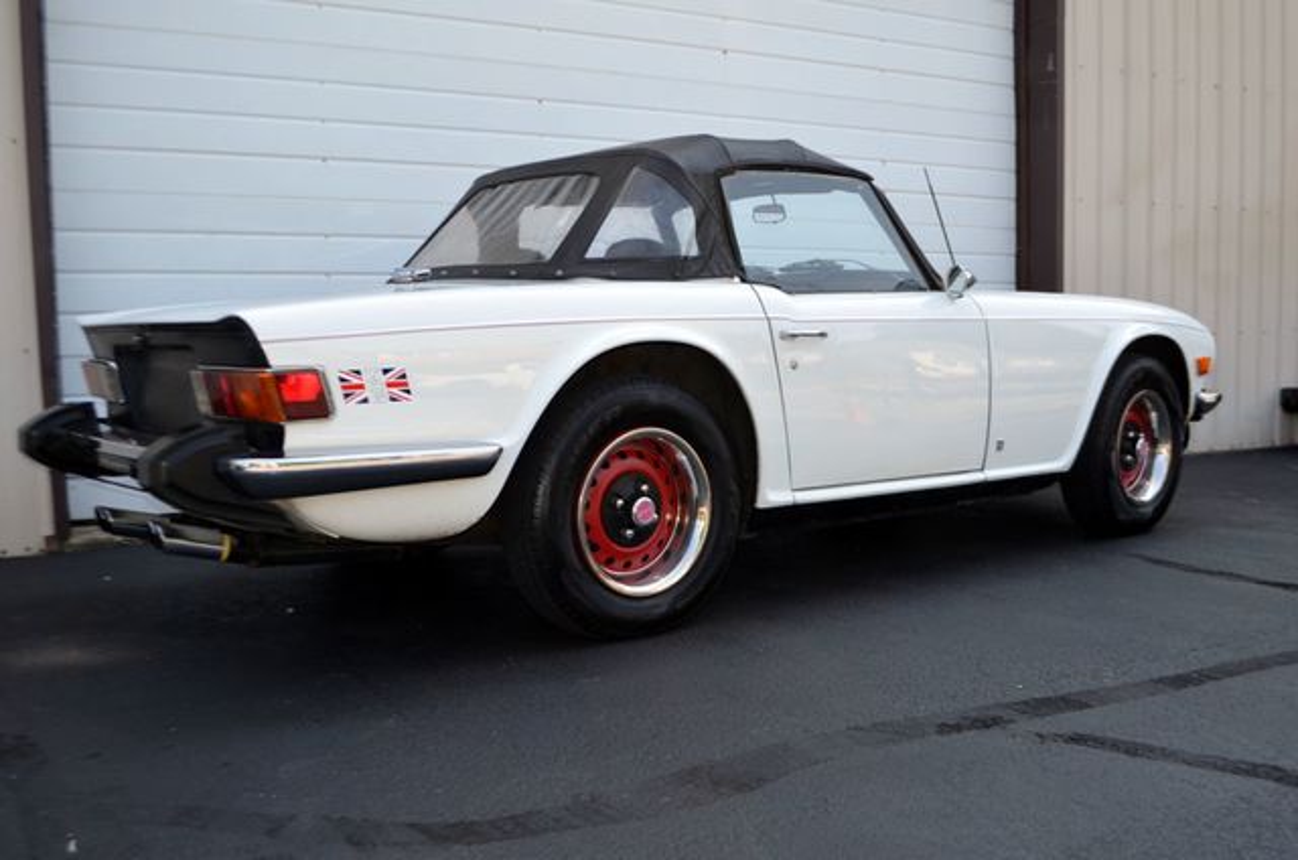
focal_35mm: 36
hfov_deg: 53.2
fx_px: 1295
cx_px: 649
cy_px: 430
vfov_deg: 36.7
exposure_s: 1/200
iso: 100
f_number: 5
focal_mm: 24
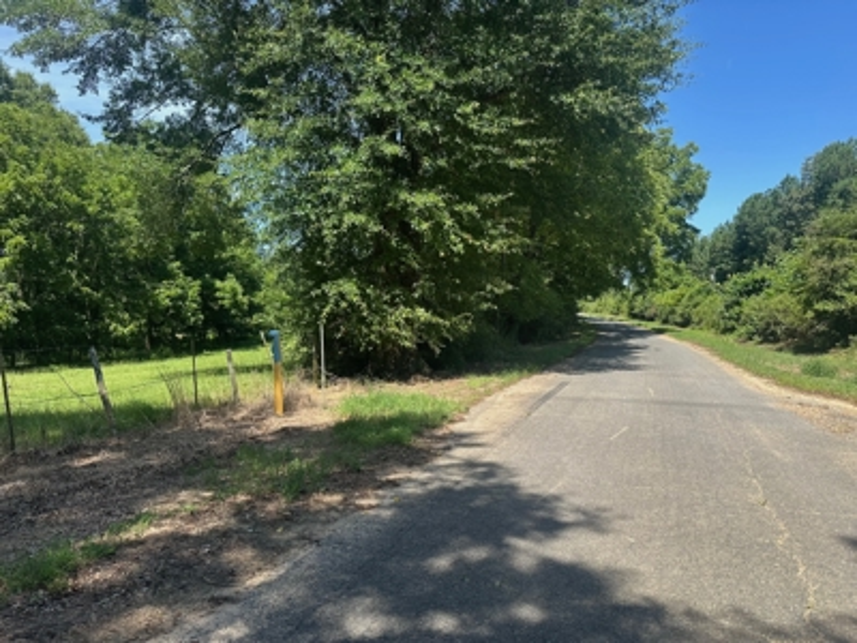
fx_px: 594
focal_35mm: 24
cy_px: 322
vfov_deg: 56.8
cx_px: 428
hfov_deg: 71.6
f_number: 1.78
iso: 80
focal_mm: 6.86
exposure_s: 1/1812
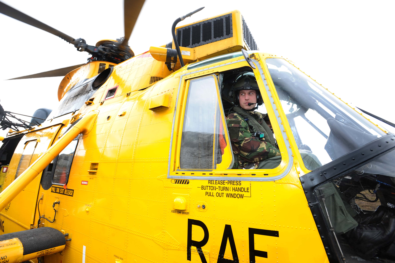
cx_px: 198
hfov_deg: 93.3
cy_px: 132
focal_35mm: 17
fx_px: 186
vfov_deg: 70.4
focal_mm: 17
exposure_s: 1/200
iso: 400
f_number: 6.3
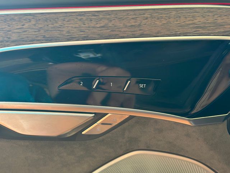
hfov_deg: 39.7
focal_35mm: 48
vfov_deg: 30.3
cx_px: 115
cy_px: 86
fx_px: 319
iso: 200
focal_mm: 6.86
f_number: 1.78
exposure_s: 1/60
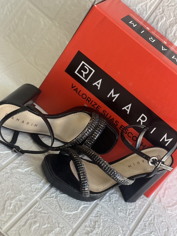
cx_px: 89
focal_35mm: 78
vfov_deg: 25.0
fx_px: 532
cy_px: 117
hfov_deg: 18.9
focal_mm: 9
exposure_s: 1/60
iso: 160
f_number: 2.8
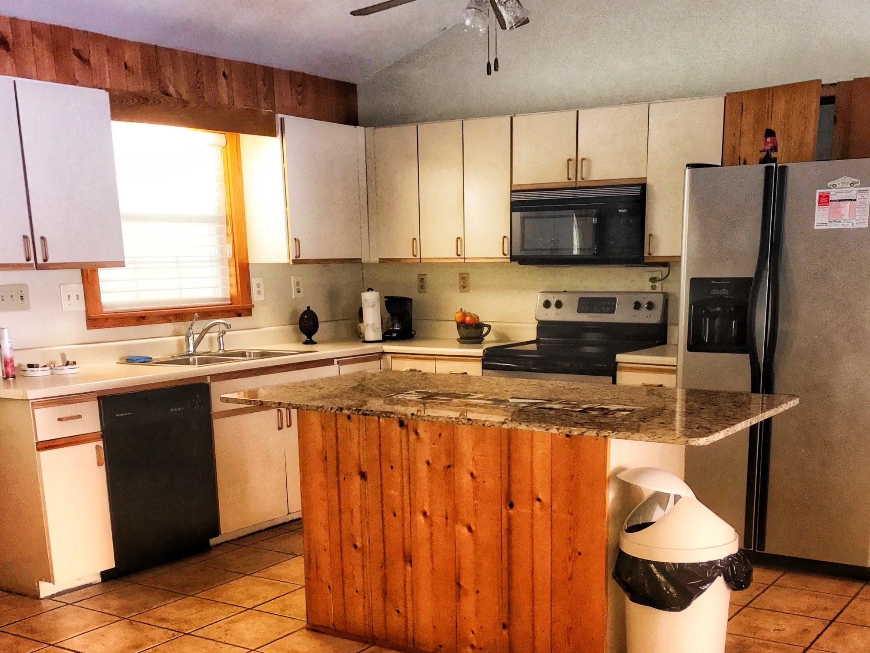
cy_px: 310
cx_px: 466
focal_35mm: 42
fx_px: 1056
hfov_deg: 44.8
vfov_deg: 34.3
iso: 80
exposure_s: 1/30
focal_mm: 3.99
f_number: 1.8
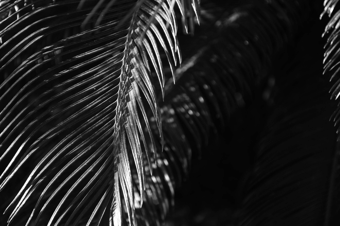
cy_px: 113
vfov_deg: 10.2
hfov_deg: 15.2
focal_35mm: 135
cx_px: 170
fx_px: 1275
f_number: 5.3
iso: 200
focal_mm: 90
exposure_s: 1/100
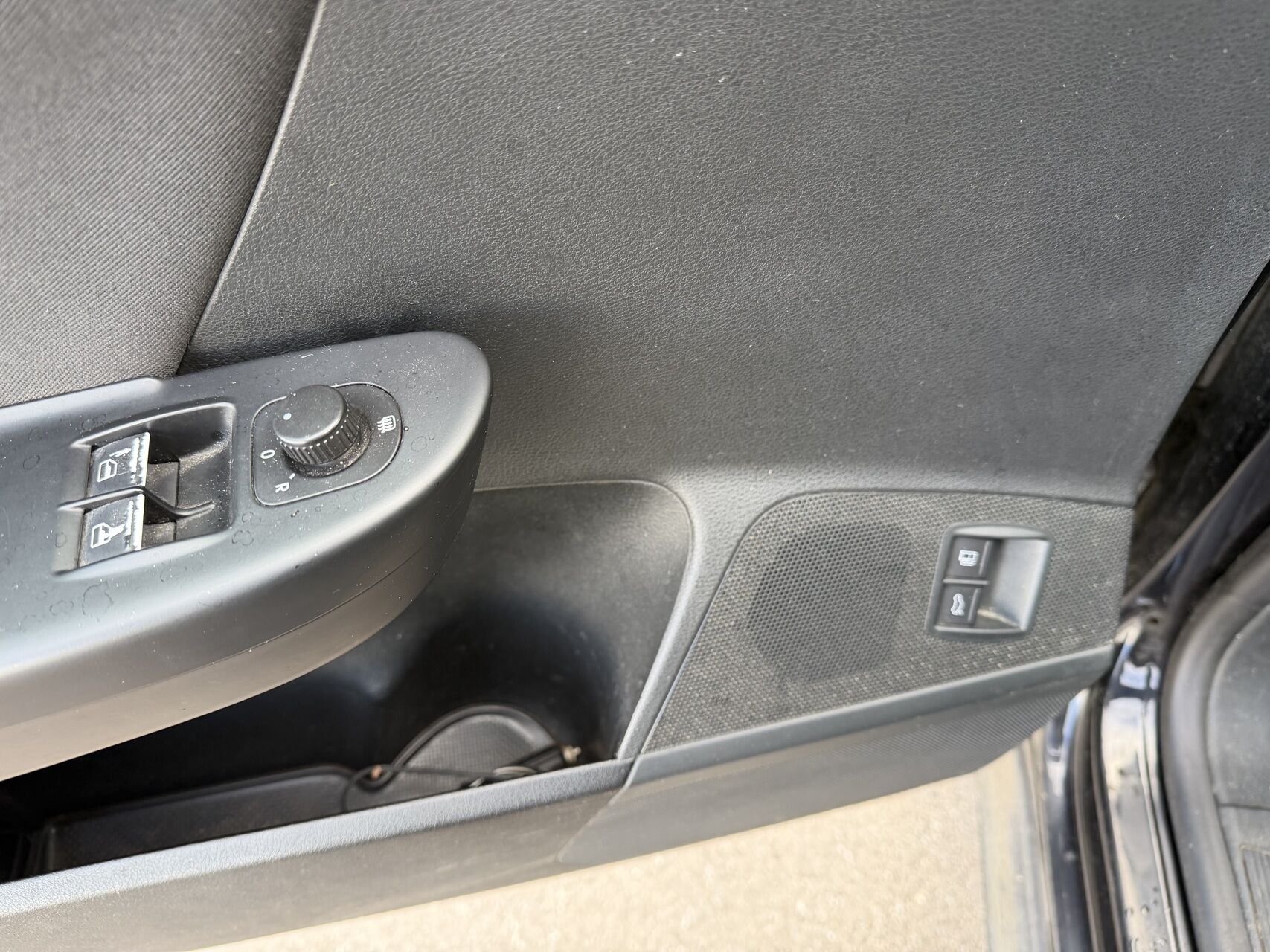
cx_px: 635
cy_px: 476
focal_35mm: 24
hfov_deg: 71.6
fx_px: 880
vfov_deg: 56.8
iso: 200
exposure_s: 1/121
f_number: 1.78
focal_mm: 6.76
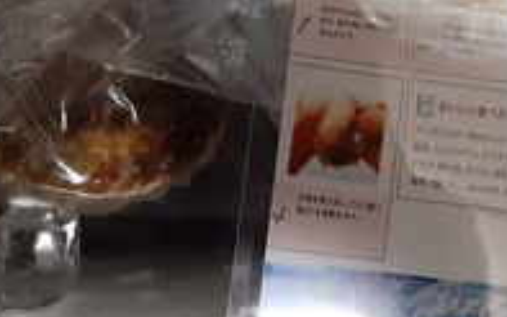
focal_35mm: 56
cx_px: 149
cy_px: -49
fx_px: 774
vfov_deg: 21.7
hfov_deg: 35.7
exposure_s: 1/25
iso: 500
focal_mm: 3.93
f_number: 1.7
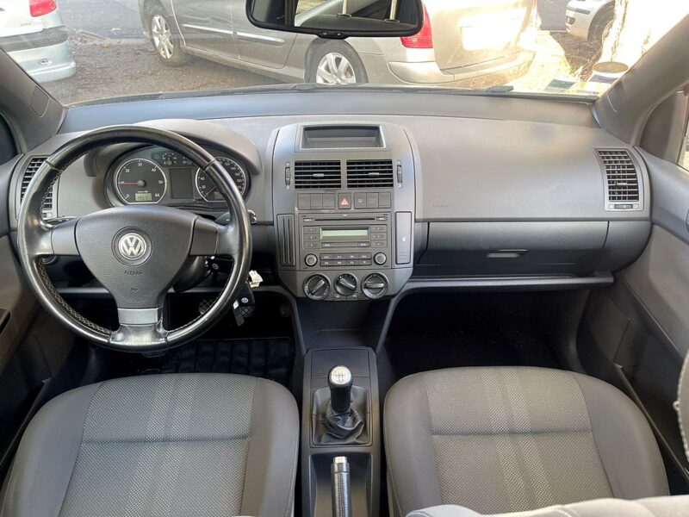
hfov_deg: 67.3
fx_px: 518
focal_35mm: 26
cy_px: 258
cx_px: 344
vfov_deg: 53.1
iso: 125
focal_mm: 5.1
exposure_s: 1/101
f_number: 1.6
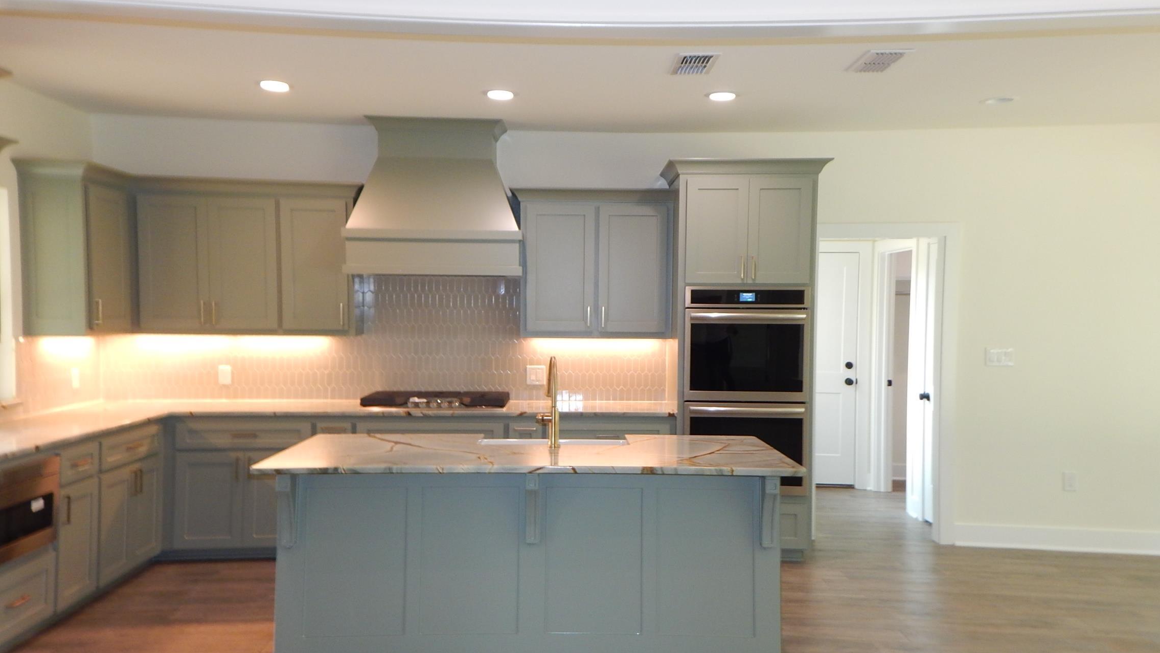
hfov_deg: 76.3
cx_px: 580
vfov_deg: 47.6
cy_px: 354
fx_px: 738
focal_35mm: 24
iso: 180
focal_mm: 4
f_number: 3
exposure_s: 1/30
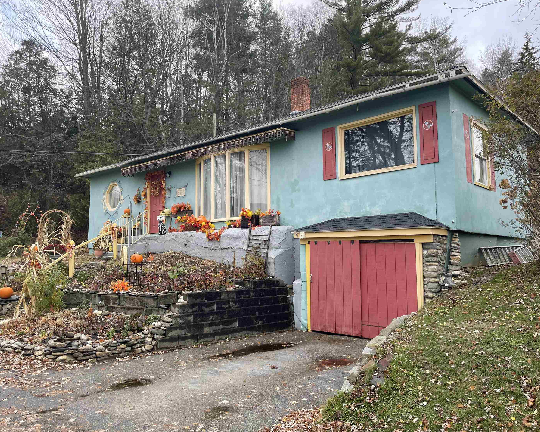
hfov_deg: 62.2
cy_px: 221
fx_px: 447
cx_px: 266
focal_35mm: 28
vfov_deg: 51.5
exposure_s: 1/271
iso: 32
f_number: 1.6
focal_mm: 4.2
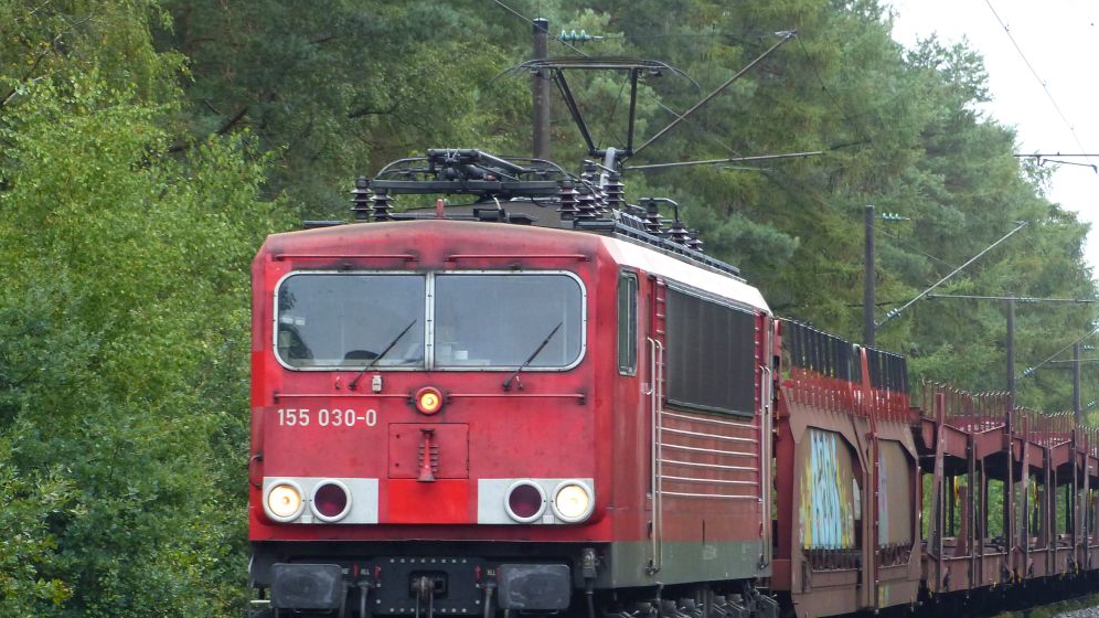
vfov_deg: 3.7
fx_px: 9528
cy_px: 381
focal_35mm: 327
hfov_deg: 6.6
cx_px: 557
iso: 320
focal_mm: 44.8
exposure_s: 1/500
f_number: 2.8
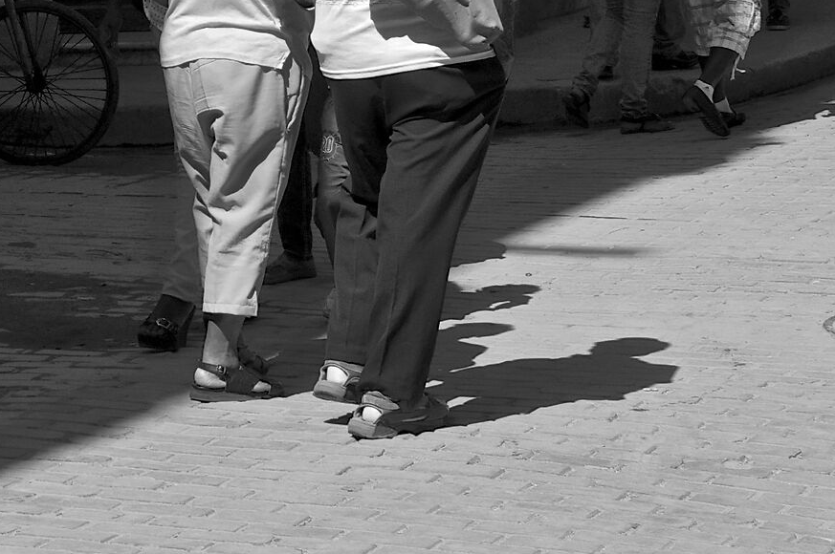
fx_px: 3345
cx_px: -90
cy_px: -36
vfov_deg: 9.4
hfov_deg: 13.9
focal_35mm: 144
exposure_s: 1/800
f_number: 10
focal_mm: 35
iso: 200
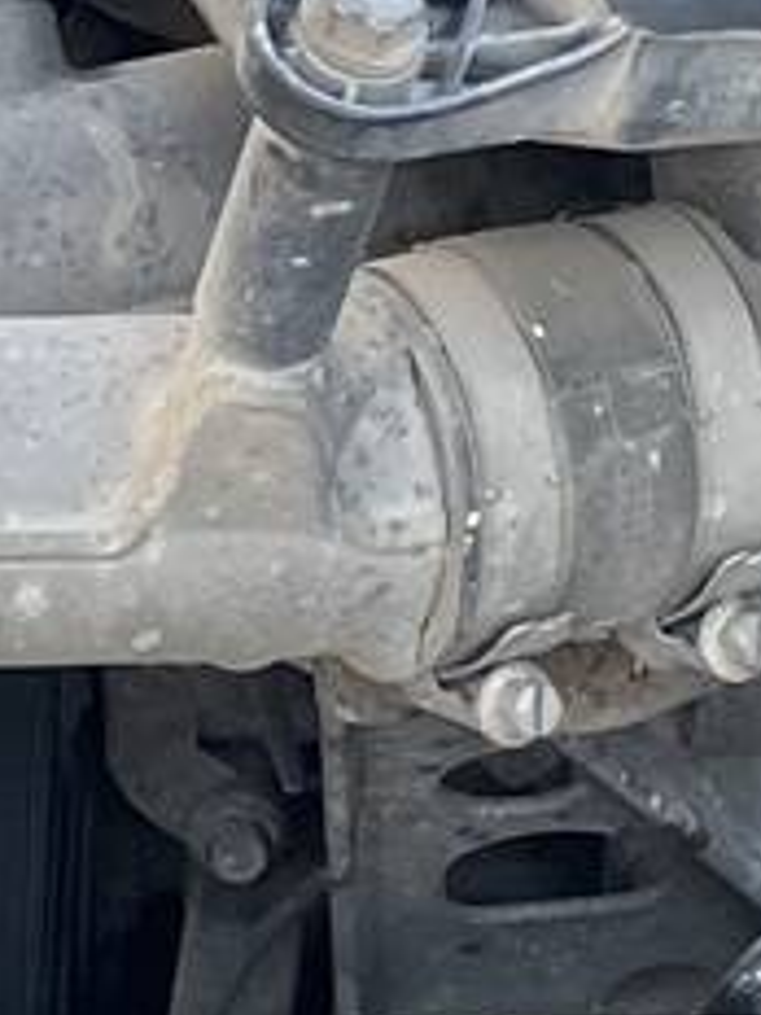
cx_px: 726
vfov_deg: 9.7
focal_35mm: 203
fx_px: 5950
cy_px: 35
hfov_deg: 7.3
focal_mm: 4.2
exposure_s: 1/587
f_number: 1.6
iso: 32
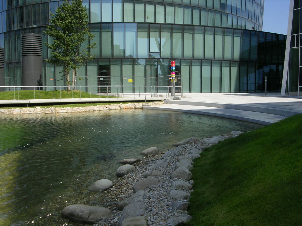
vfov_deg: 37.7
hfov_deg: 49.0
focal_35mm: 38
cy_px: 113
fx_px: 332
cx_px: 151
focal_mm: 5.8
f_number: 5.6
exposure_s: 1/331
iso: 50
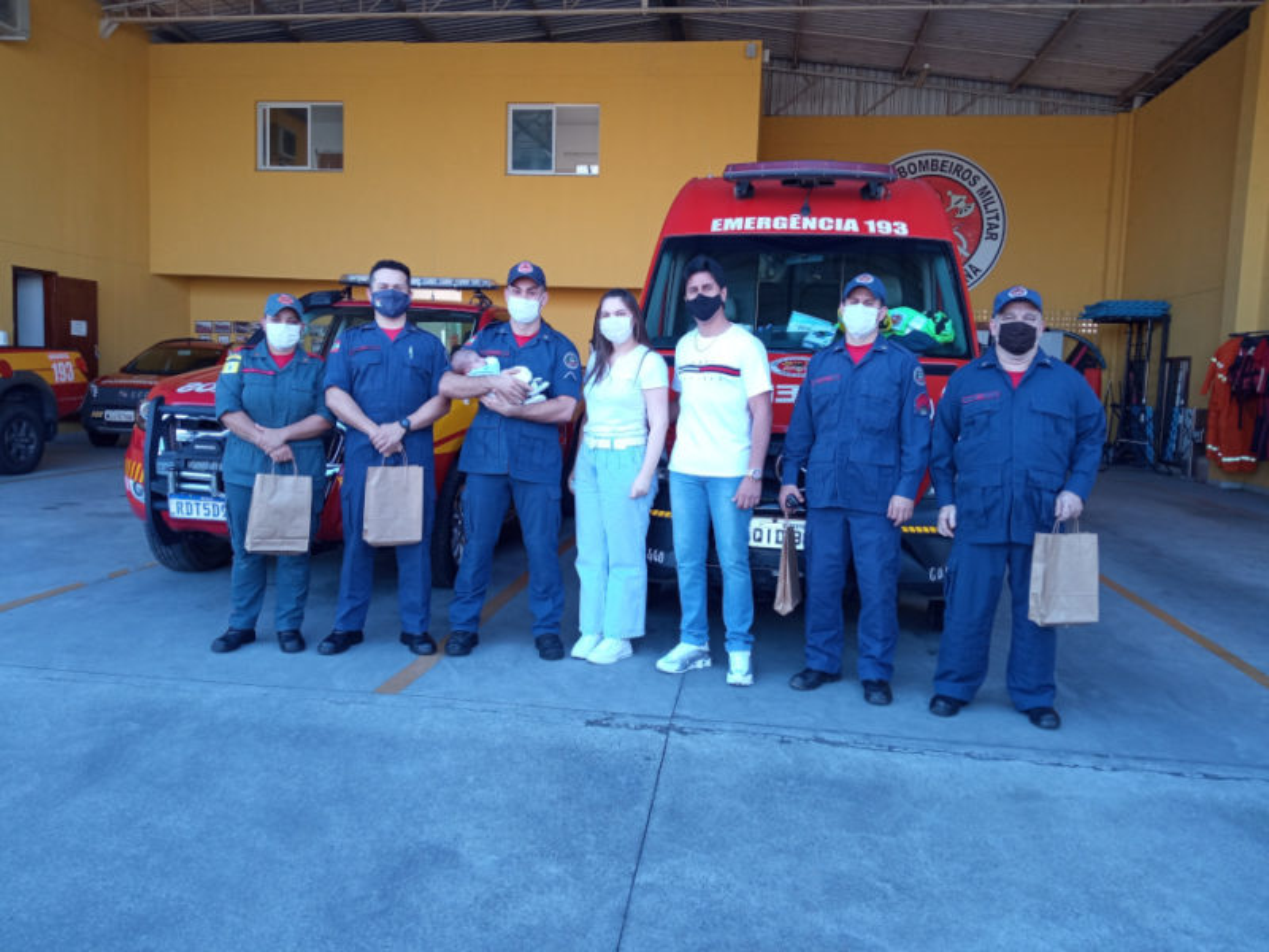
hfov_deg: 65.3
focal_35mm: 27
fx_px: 990
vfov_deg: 51.4
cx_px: 634
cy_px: 476
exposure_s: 1/120
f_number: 2.2
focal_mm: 3.79
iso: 166
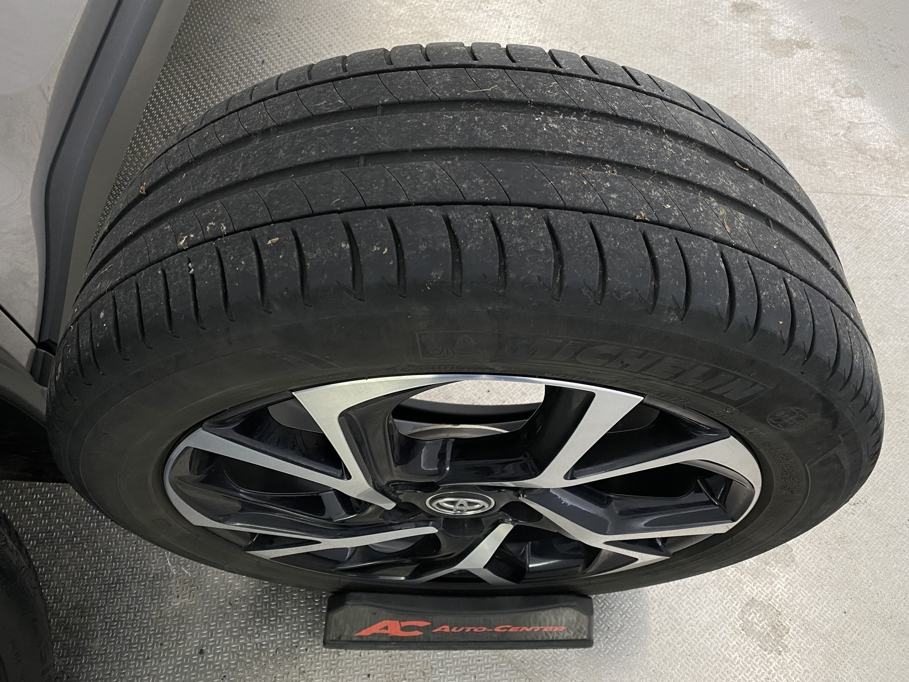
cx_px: 454
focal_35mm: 26
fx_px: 683
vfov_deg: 53.1
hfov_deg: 67.3
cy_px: 341
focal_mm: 4.25
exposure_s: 1/50
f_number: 1.8
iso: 100
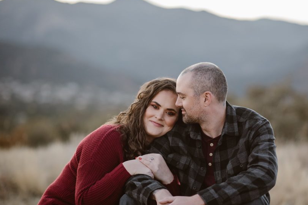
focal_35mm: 107
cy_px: 100
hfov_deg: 19.1
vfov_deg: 12.8
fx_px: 916
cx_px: 179
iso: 200
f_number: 1.8
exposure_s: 1/1600
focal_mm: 85
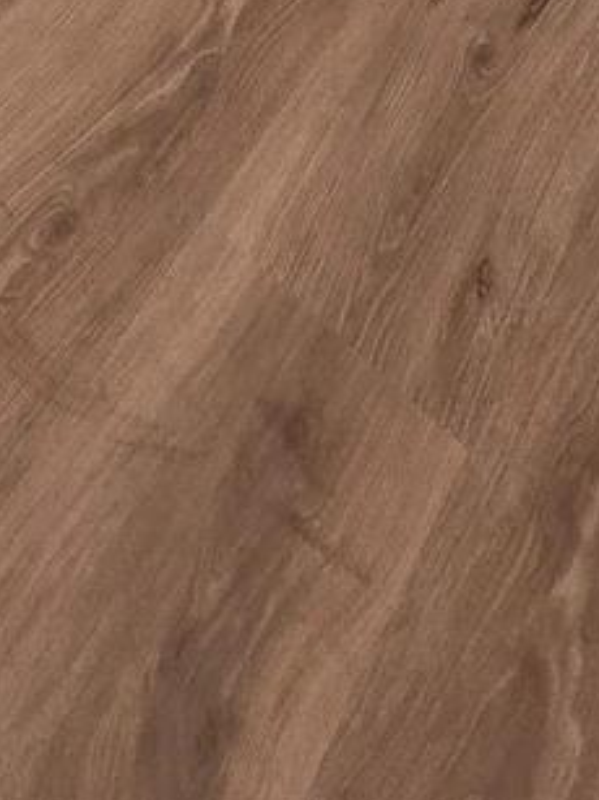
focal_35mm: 65
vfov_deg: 14.6
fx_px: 1501
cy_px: -1183
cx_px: -302
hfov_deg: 19.6
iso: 80
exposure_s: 1/60
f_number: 2.2
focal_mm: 2.2
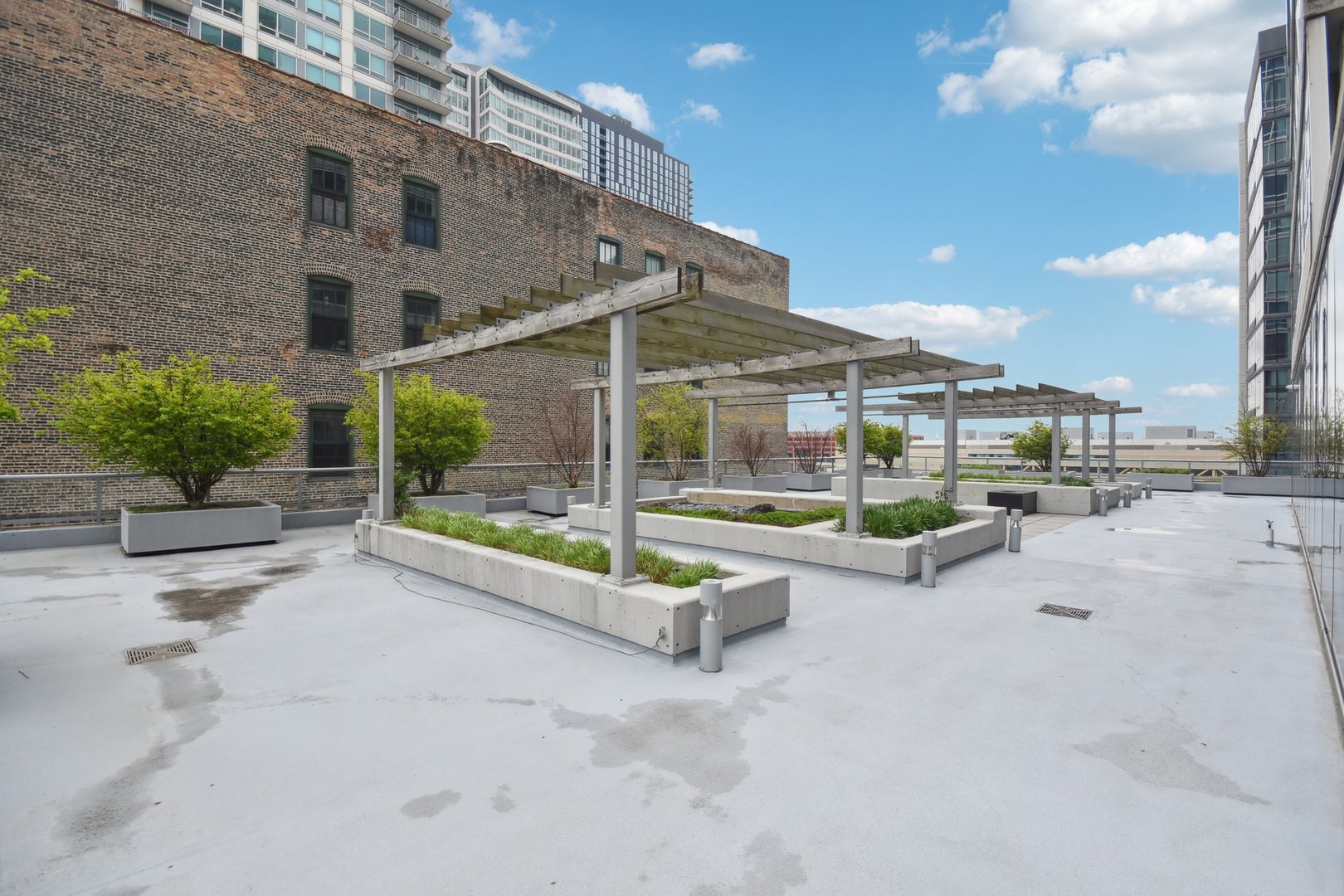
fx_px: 560
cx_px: 672
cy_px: 448
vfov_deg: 77.3
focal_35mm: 15
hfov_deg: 100.4
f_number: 8
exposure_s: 1/250
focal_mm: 10
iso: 400
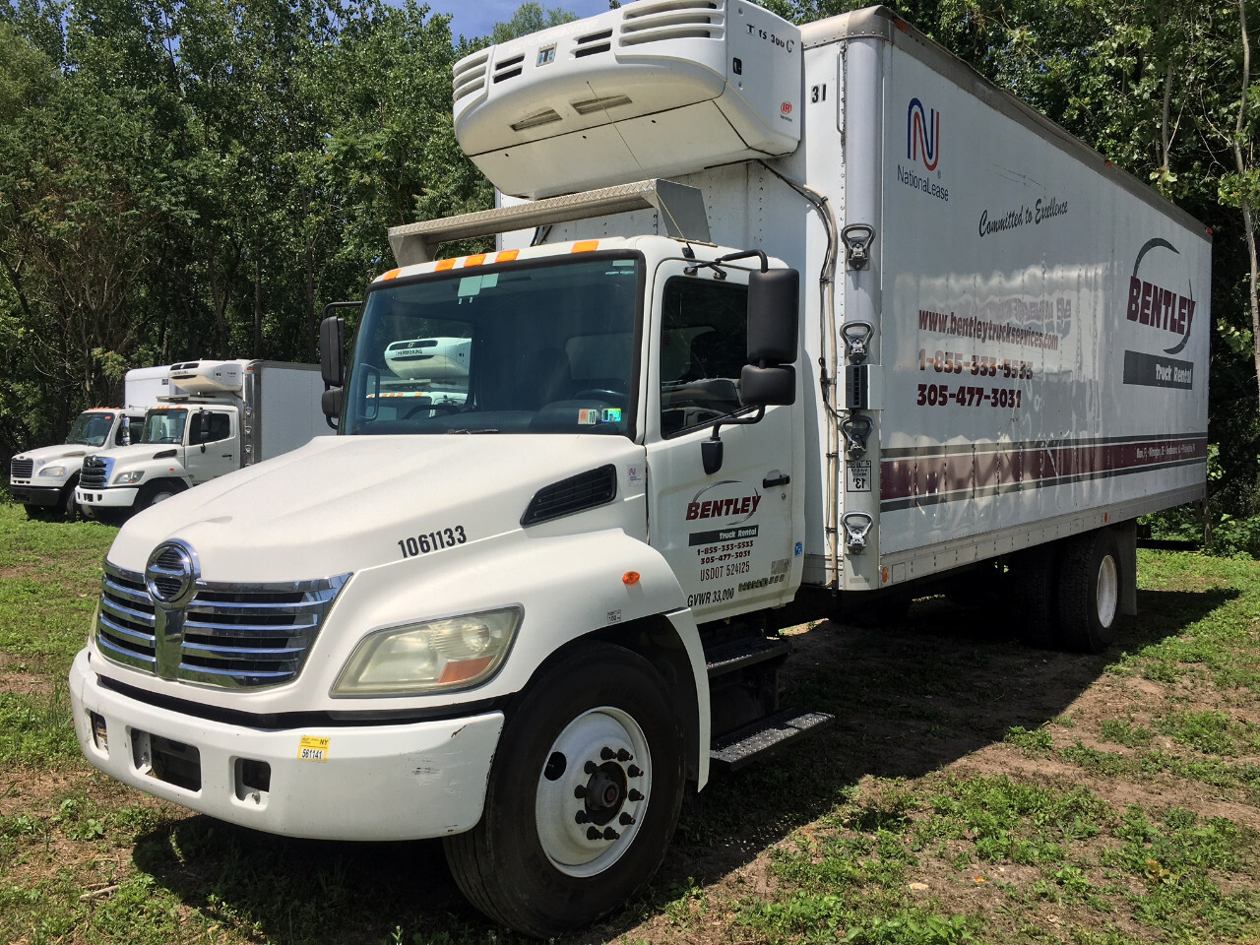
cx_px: 630
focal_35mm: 29
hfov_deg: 61.7
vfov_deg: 48.2
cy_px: 472
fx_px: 1056
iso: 25
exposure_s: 1/1876
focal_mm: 4.15
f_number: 2.2
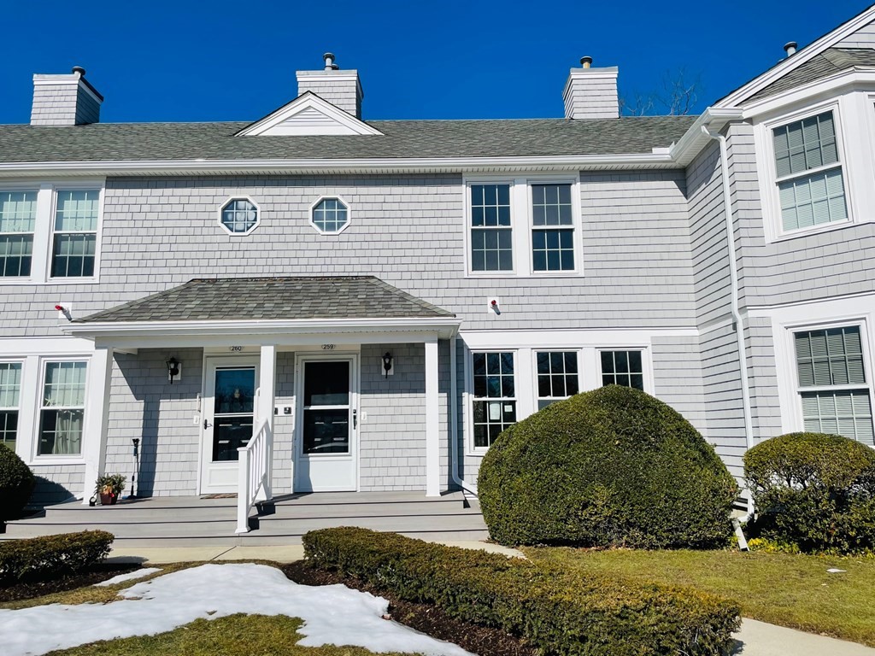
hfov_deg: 67.3
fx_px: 657
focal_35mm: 26
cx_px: 438
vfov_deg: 53.1
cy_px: 328
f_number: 1.6
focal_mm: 4.2
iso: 32
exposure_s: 1/9091
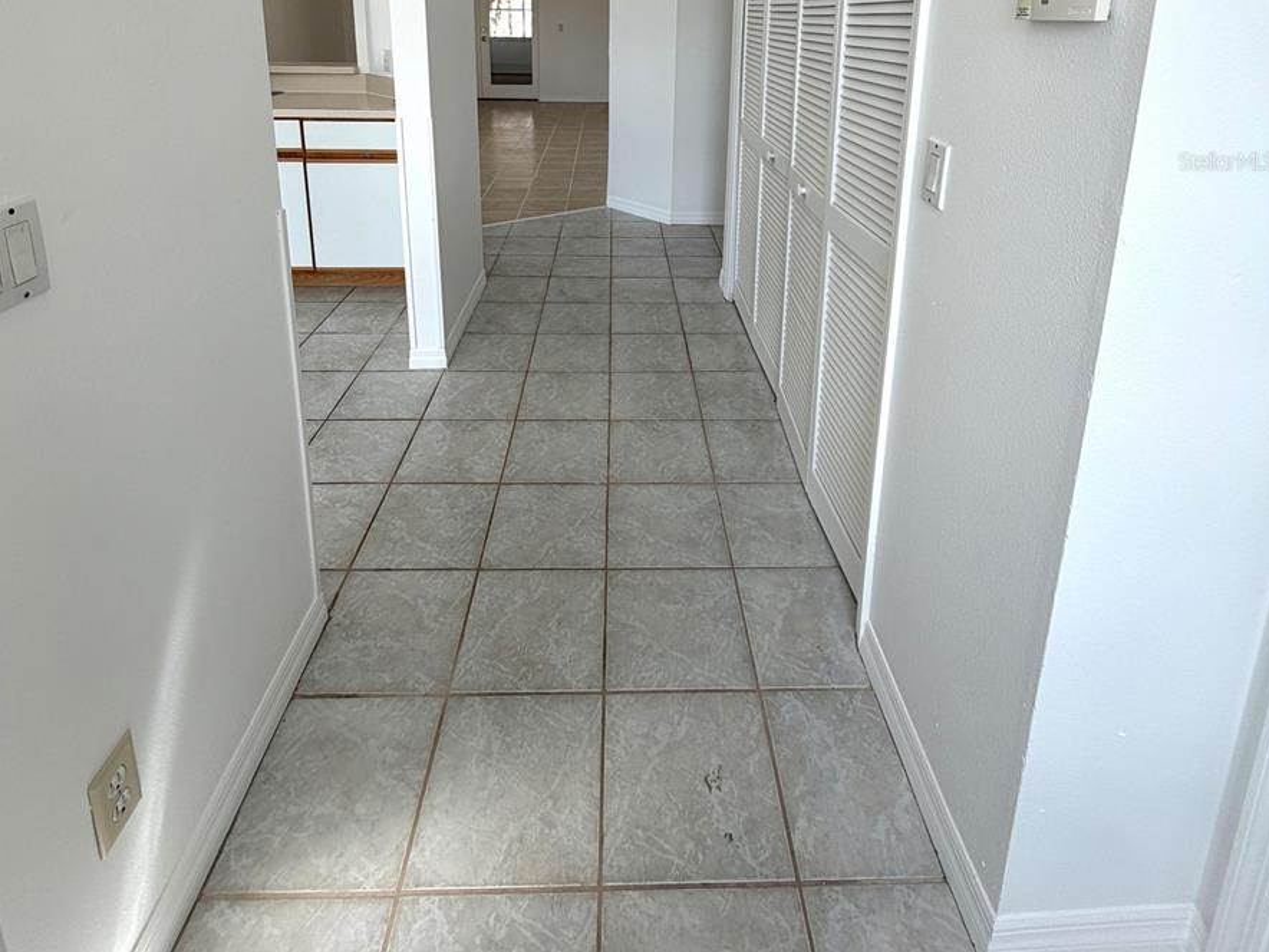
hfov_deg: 84.7
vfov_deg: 61.6
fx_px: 697
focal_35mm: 19
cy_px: 161
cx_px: 634
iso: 20
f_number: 2.2
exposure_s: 1/120
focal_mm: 2.22
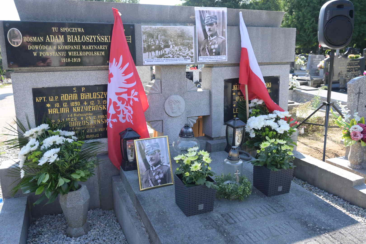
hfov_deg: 60.7
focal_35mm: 31
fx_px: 313
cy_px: 122
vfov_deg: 42.6
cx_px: 183
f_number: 3.8
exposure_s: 1/500
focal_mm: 20.5
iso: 200
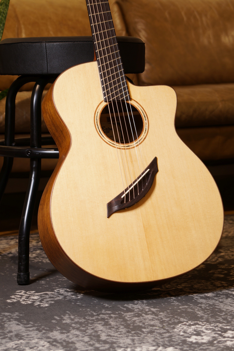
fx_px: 1024
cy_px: 176
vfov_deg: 19.5
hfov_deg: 13.0
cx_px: 117
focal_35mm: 105
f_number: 5
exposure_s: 1/15
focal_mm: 70
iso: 100
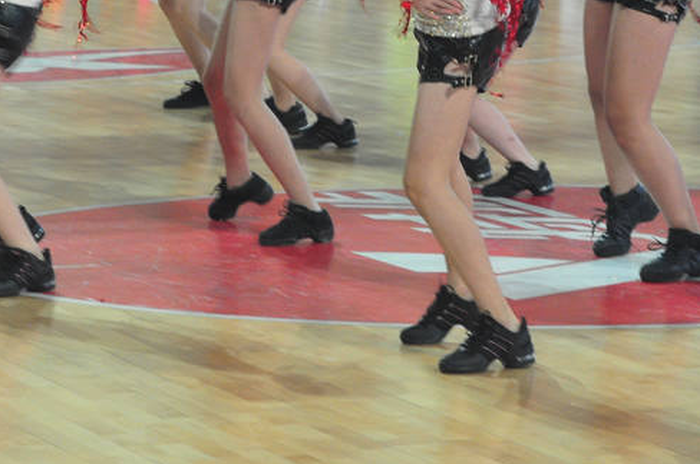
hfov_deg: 9.1
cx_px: 110
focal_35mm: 227
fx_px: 4408
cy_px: -16
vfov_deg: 6.0
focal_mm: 70
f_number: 5.6
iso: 1100
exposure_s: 1/30
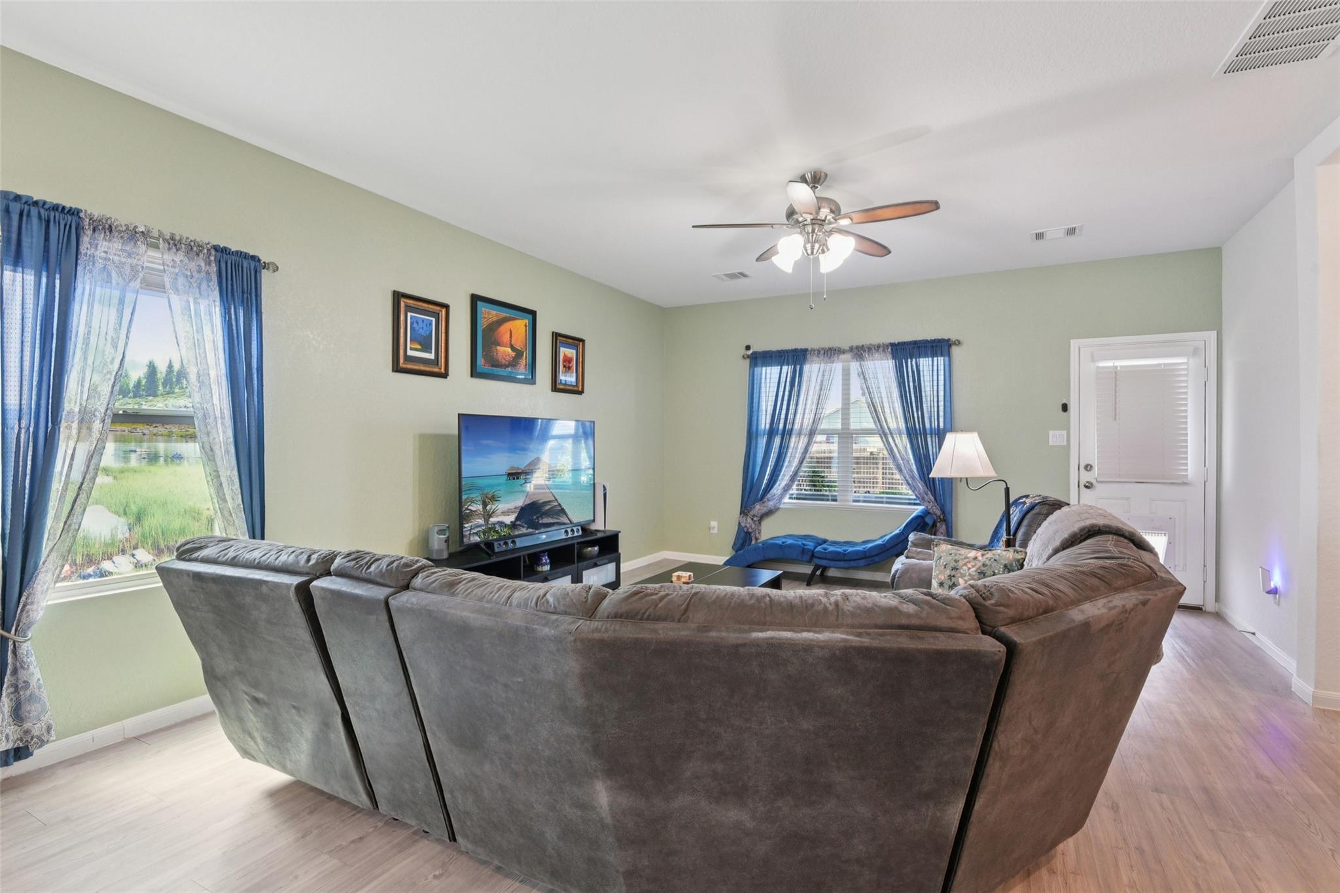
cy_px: 446
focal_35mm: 17
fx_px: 633
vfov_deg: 70.4
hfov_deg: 93.3
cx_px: 670
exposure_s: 1/15
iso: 2000
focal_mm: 17
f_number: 8
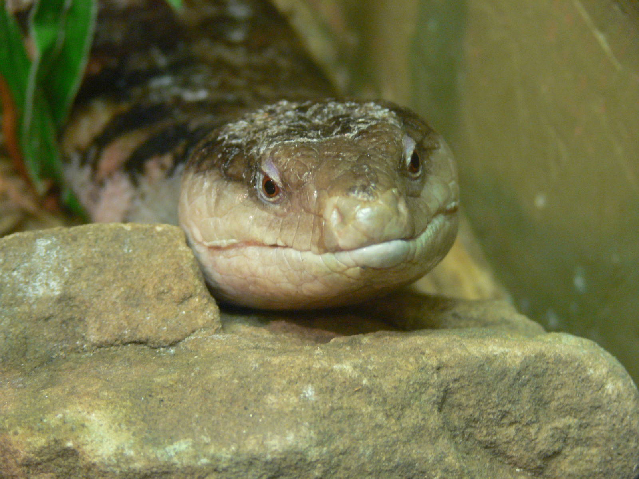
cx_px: 320
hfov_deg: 17.3
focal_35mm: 114
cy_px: 240
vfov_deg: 13.0
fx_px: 2104
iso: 200
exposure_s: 1/6
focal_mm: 24.1
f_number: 3.6
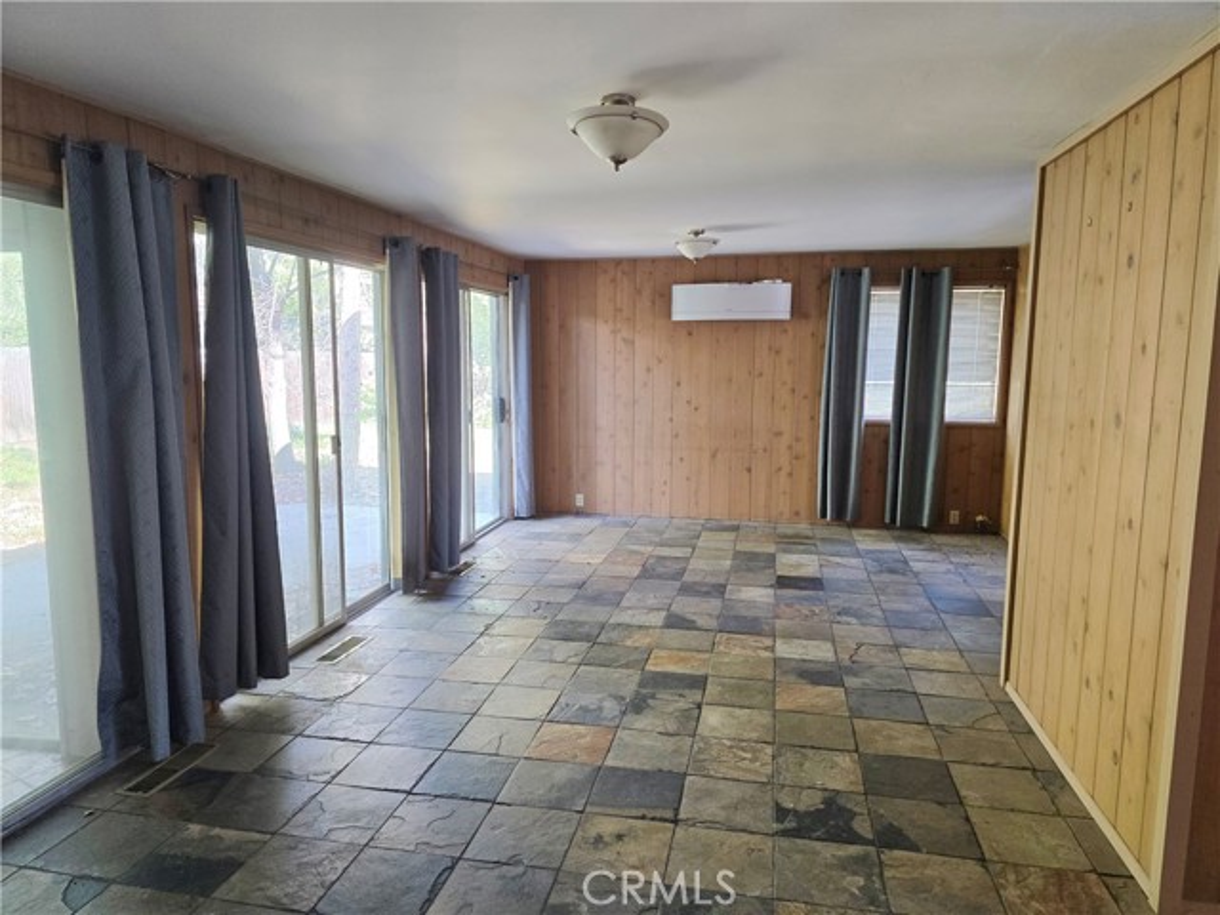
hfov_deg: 73.9
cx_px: 610
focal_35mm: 23
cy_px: 458
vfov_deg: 58.9
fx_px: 811
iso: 250
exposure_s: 1/120
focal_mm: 6.3
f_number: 1.7
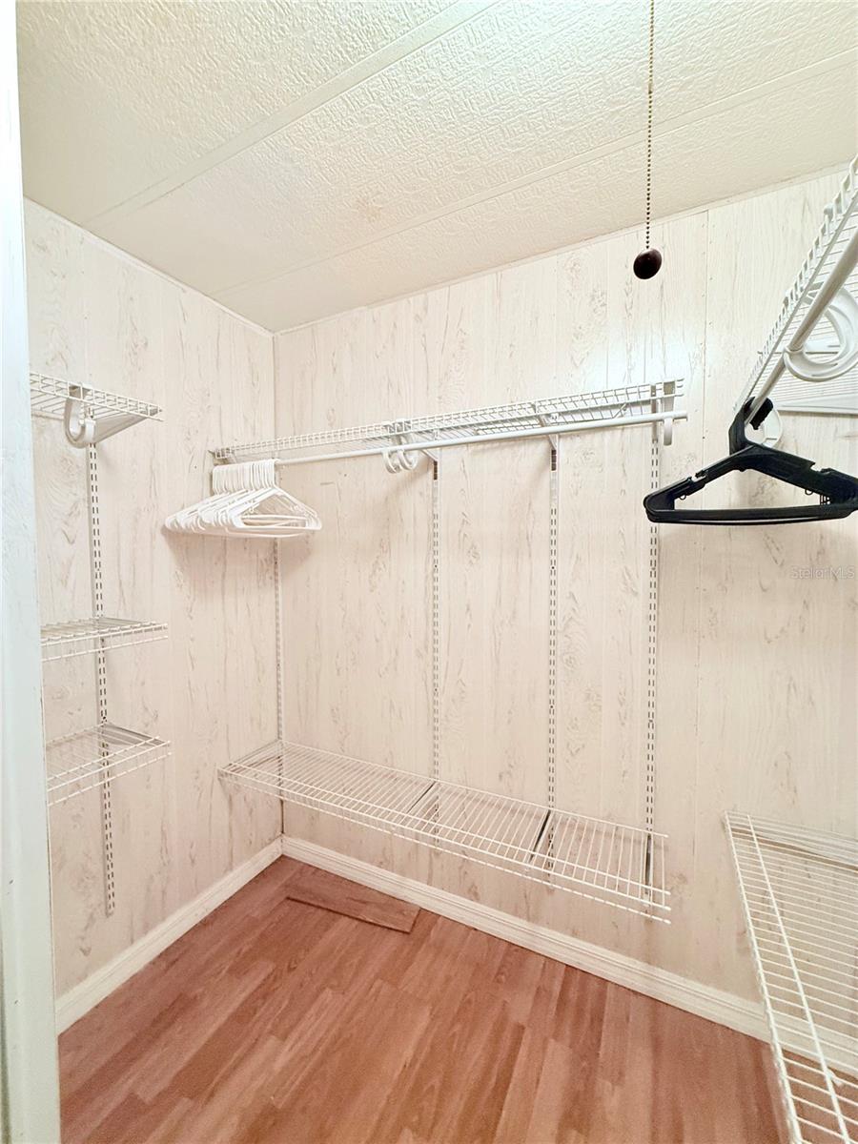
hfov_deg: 85.7
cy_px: 572
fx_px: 463
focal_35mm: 14
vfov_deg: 102.1
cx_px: 429
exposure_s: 1/60
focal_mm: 2.22
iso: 400
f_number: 2.2
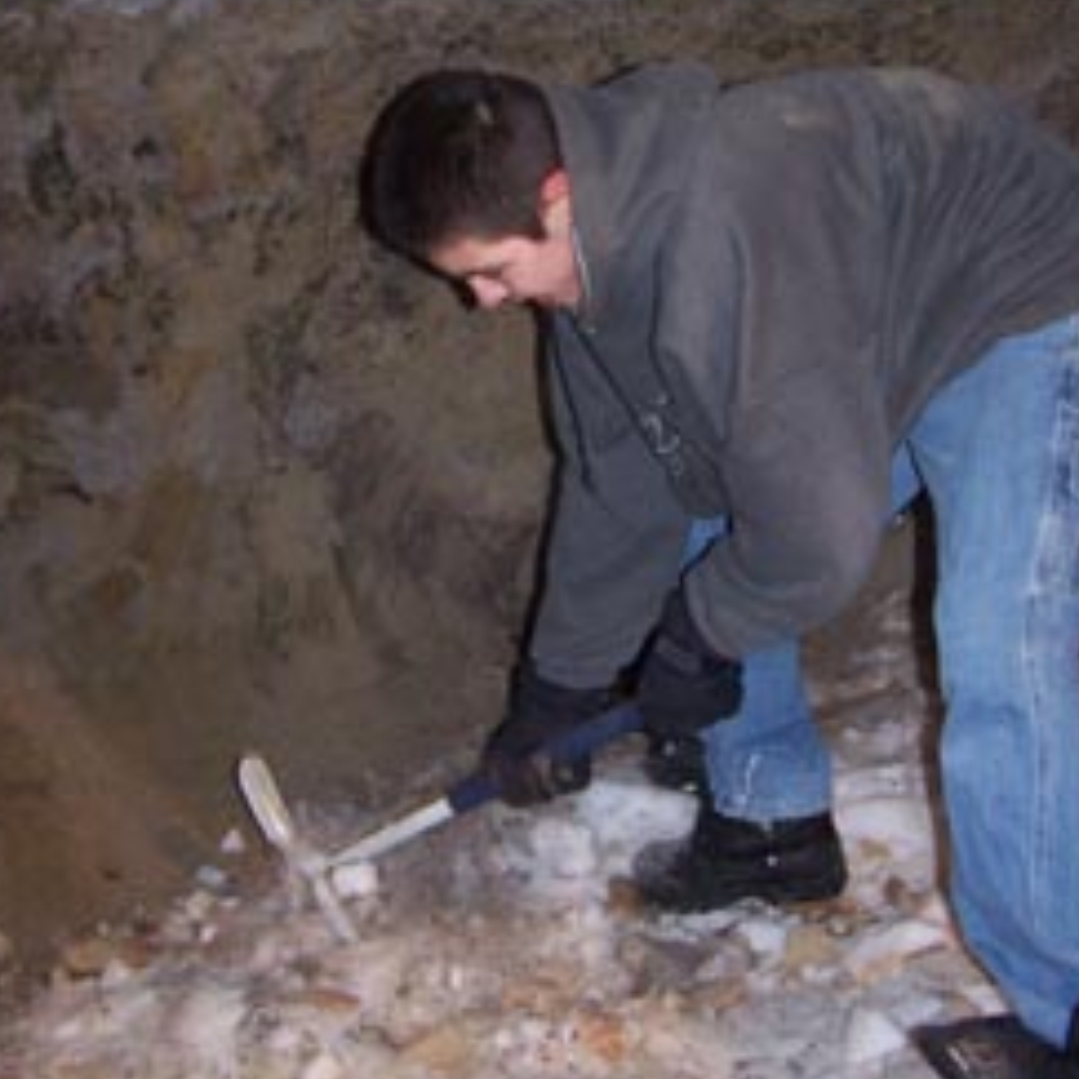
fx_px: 1799
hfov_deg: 33.4
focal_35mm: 51
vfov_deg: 33.2
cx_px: 546
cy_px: 406
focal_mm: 6.3
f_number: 2.8
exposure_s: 1/60
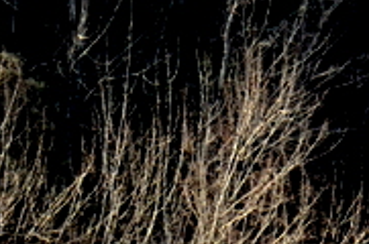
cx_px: -222
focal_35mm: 319
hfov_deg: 6.4
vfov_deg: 4.3
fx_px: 3264
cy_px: -98
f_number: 11
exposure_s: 1/160
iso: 640
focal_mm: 48
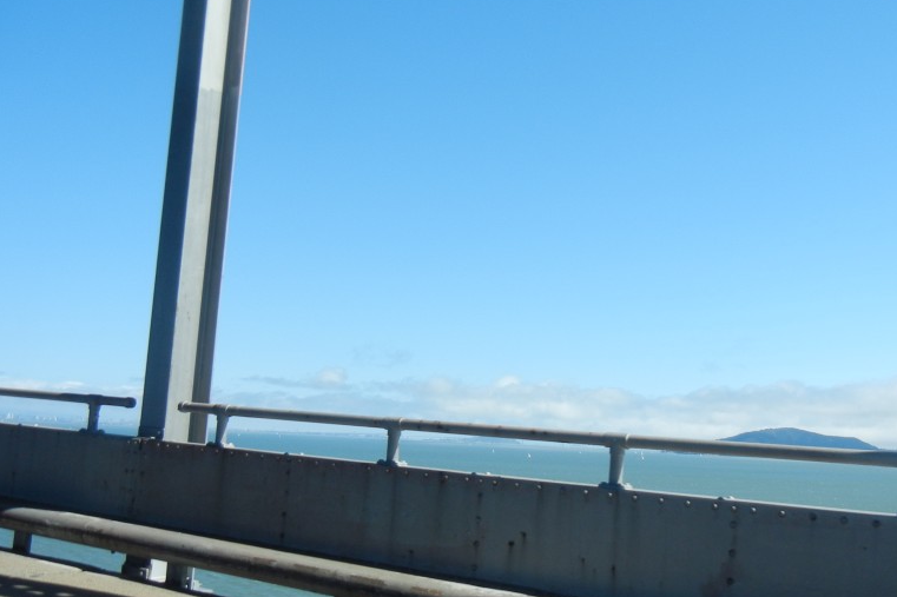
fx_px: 1046
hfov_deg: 46.1
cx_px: 542
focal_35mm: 42
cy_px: 340
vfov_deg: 31.8
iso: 160
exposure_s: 1/360
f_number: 7
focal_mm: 5.4
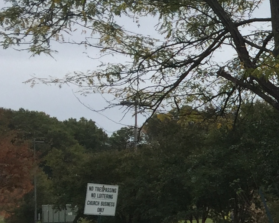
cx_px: 572
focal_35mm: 124
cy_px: 222
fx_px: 1024
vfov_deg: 12.3
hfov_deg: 13.2
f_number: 2.2
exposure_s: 1/1582
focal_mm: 4.15
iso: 32
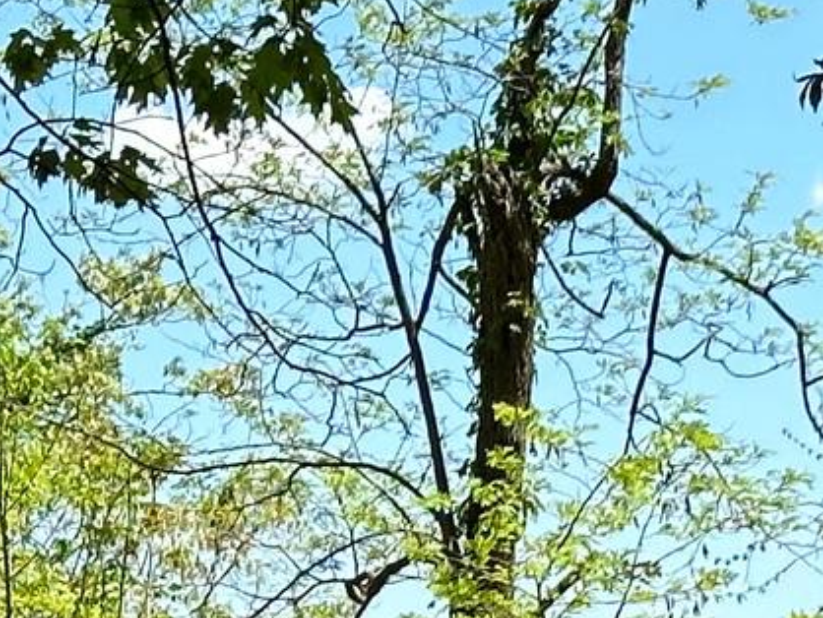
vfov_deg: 6.3
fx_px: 5590
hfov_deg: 8.4
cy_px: 842
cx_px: 337
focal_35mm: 235
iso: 64
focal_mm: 6.86
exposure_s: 1/1953
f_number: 1.78
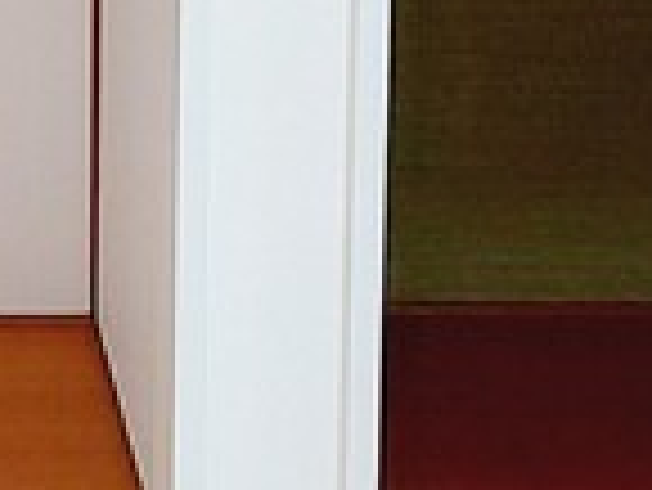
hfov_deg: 21.4
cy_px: -373
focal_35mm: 86
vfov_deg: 15.1
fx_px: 1621
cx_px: -99
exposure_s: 1/60
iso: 100
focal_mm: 1.74
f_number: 2.2
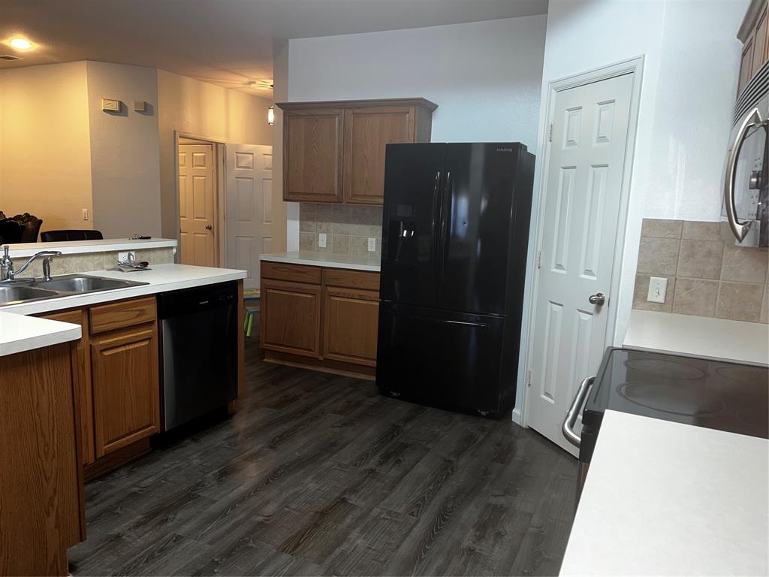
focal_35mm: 26
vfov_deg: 53.1
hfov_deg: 67.3
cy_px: 288
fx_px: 578
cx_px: 384
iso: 40
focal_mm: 5.7
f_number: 1.5
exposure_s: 1/22
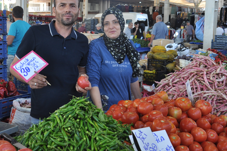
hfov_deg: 36.2
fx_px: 346
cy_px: 54
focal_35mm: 55
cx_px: 95
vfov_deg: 24.5
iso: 200
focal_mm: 28
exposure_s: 1/40
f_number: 6.3
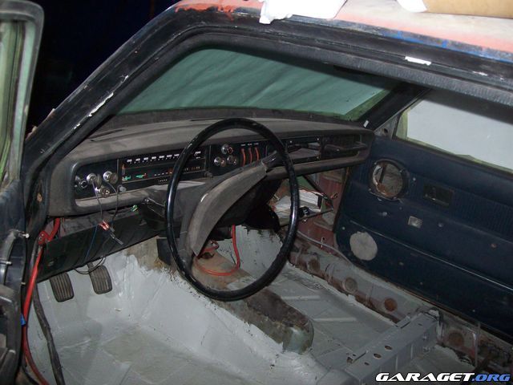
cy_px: 192
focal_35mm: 36
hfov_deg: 51.4
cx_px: 256
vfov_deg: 39.7
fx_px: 534
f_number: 2.7
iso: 200
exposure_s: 1/64
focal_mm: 6
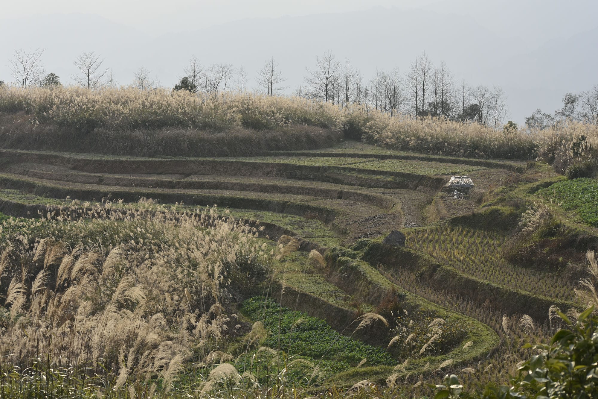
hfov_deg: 24.6
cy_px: 200
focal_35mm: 82
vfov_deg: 16.6
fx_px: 1370
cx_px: 299
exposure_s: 1/250
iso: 100
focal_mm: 55
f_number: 8
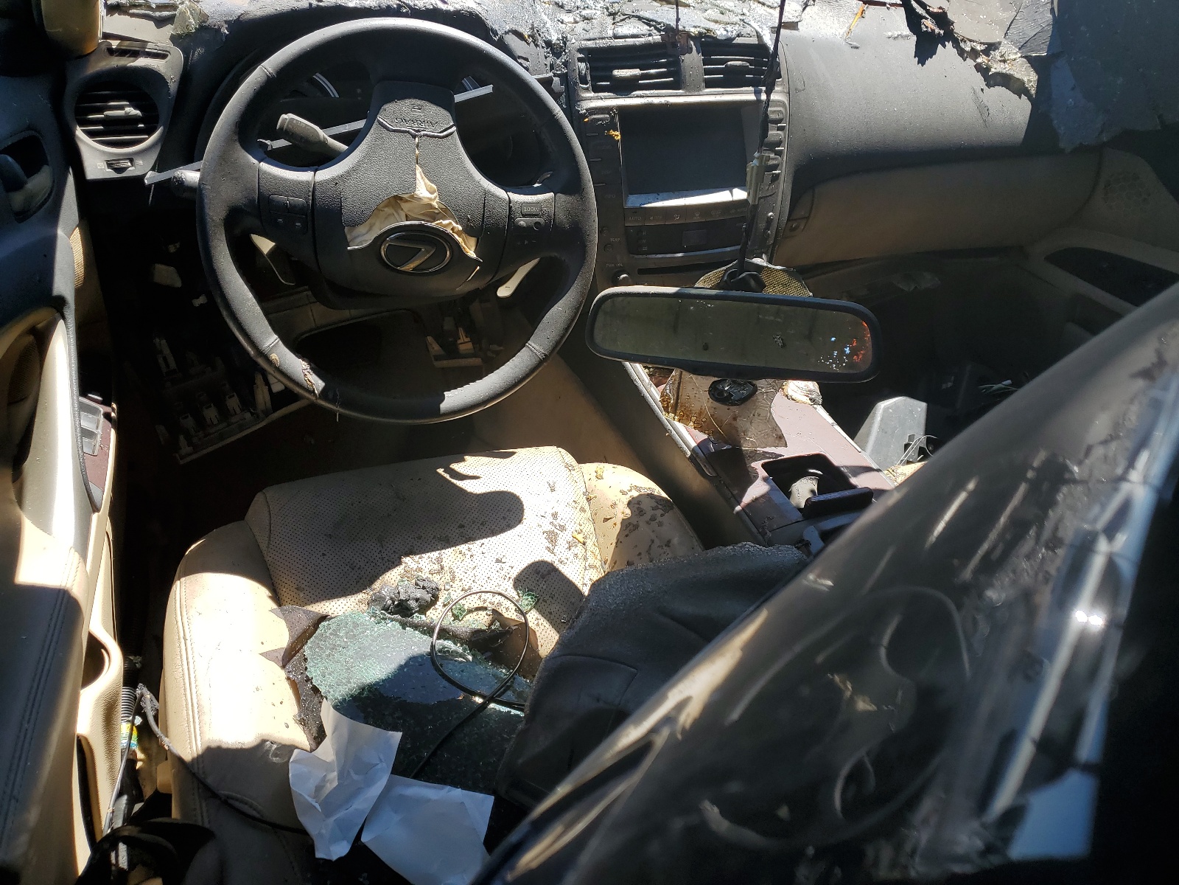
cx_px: 590
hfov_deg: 67.3
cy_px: 442
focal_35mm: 26
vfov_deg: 53.1
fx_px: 886
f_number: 1.5
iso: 50
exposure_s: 1/1000
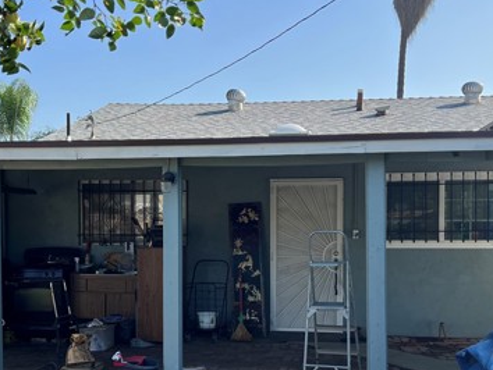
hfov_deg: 40.4
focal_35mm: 47
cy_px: 241
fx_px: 670
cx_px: 233
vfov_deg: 30.7
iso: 50
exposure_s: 1/2083
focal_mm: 5.7
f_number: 1.5
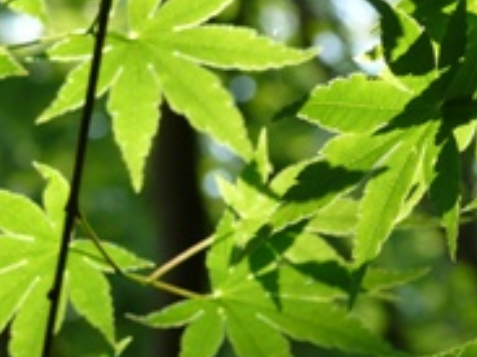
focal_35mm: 208
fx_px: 2864
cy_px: 188
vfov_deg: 7.1
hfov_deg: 9.5
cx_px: 317
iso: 100
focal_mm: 22
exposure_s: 1/250
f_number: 4.5
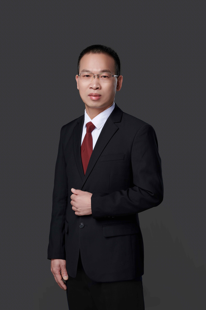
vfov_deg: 23.9
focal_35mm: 85
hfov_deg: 16.1
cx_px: 103
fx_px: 730
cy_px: 155
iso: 100
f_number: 7.1
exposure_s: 1/160
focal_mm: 85
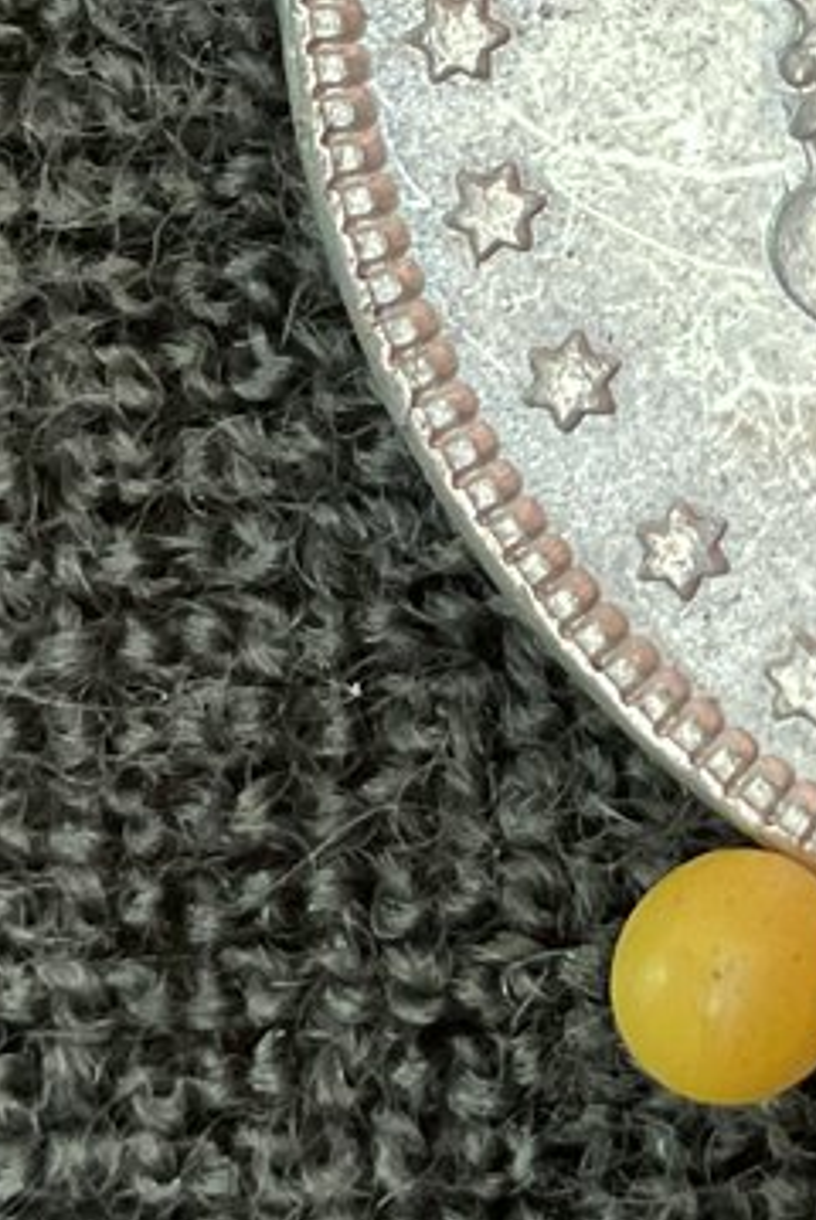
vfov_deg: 15.5
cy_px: -250
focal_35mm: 127
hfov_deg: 10.2
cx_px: 1474
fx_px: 4309
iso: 250
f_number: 1.8
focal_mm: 3
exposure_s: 1/30
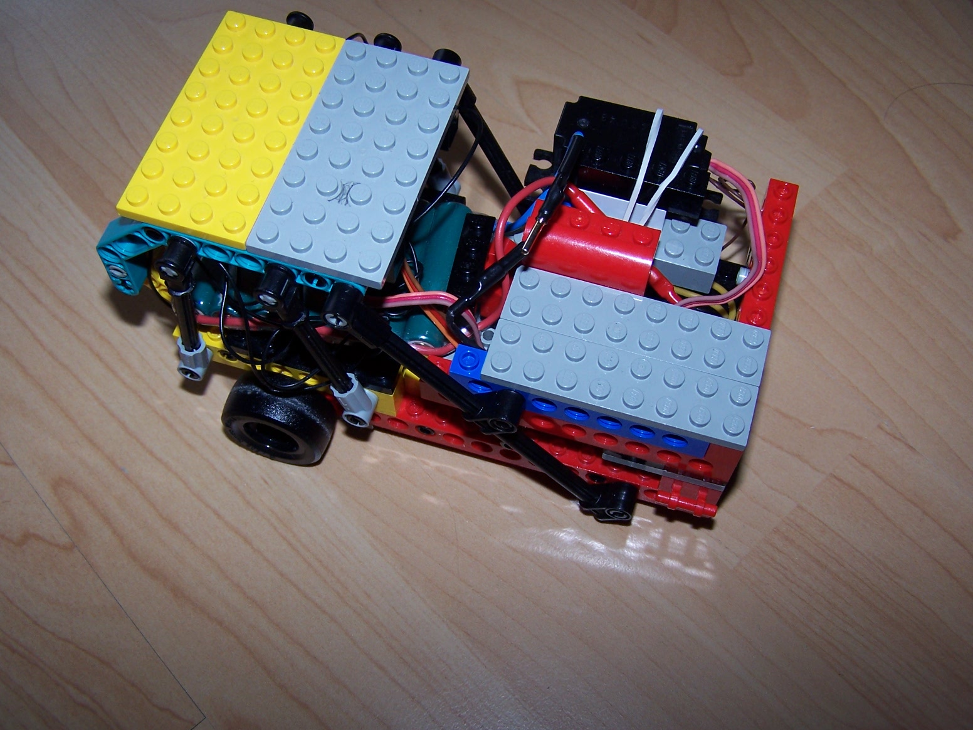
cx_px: 486
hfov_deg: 49.0
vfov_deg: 37.7
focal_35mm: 38
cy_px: 365
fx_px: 1068
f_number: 2.8
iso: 80
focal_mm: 6.3
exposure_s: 1/60
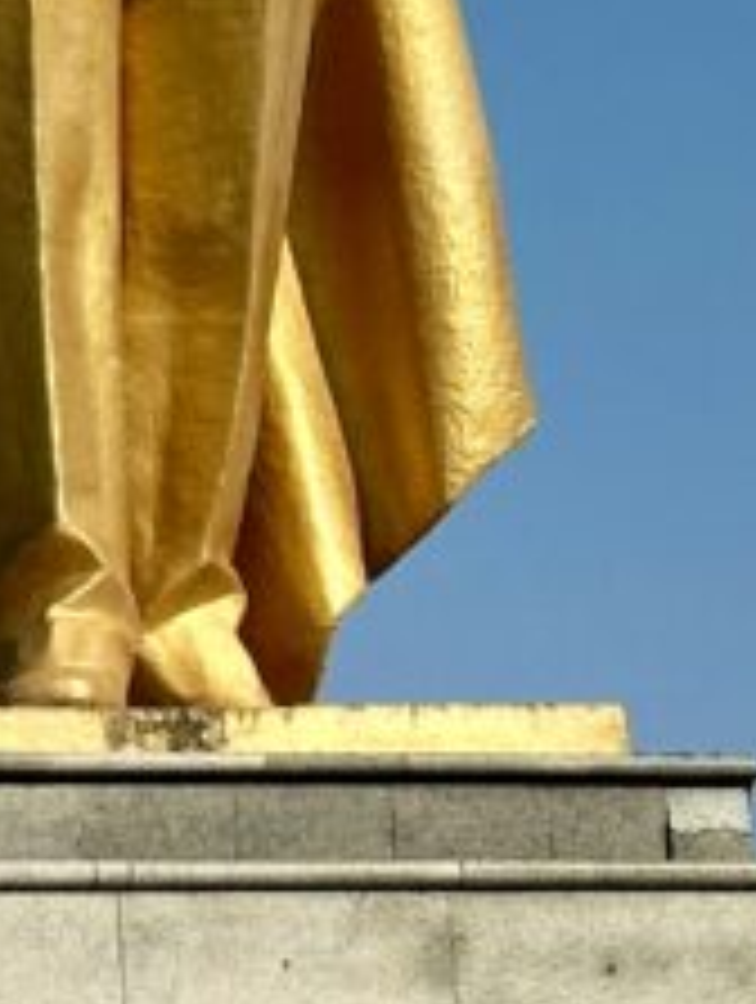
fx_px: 6388
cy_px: 522
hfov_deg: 6.6
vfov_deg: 9.0
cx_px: -702
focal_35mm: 220
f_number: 1.78
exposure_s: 1/7634
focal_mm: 6.86
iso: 64
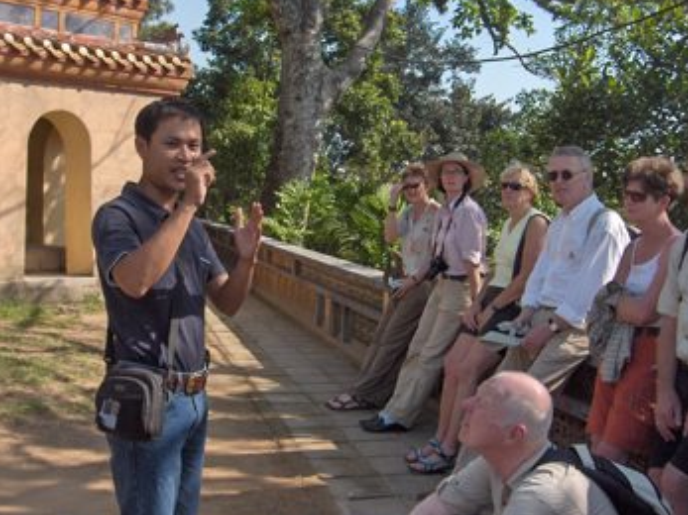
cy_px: 232
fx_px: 894
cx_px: 295
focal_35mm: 45
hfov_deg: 42.0
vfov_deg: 32.1
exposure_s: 1/450
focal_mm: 8
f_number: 4.8
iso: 100
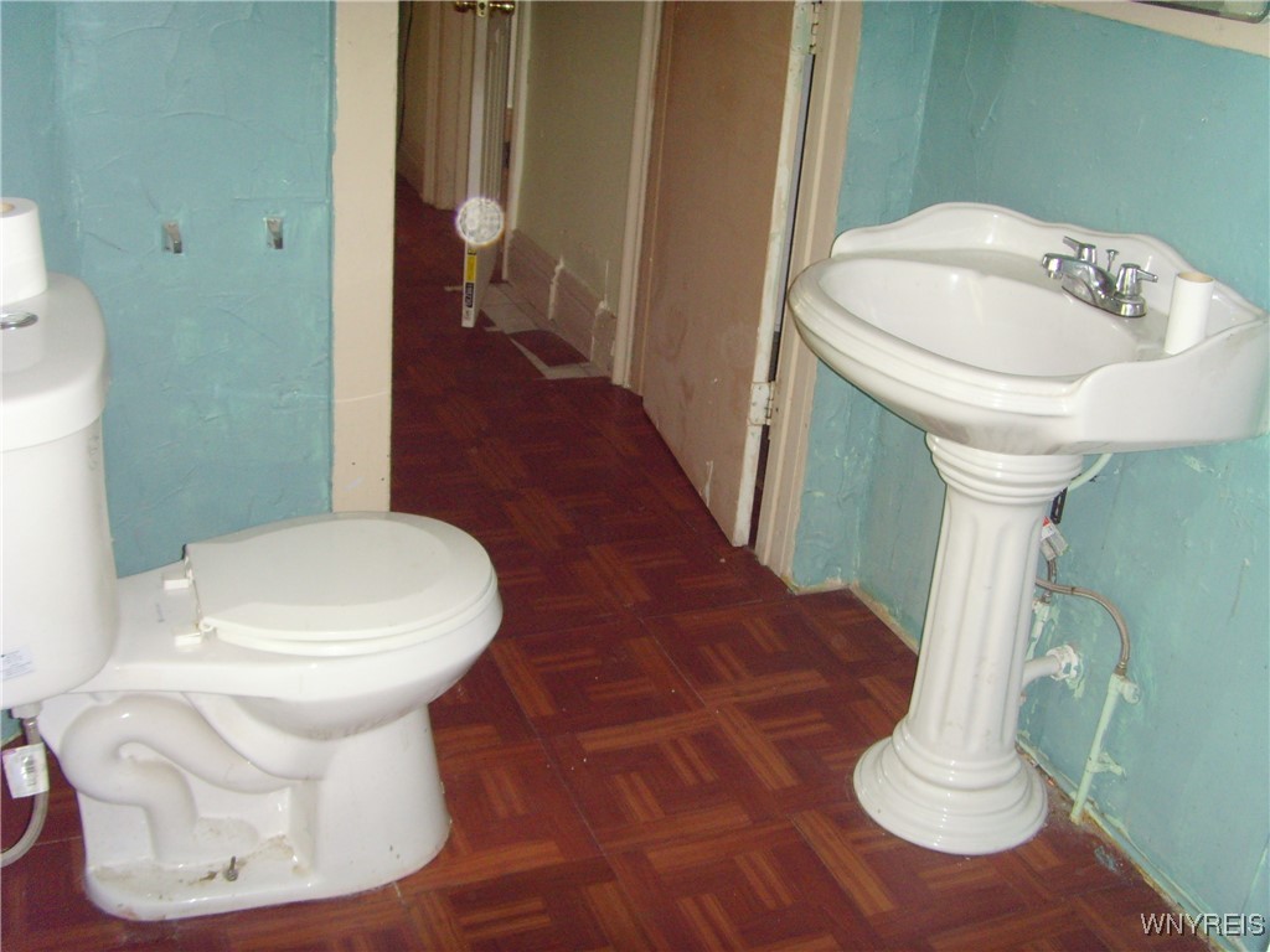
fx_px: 1431
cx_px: 635
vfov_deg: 36.8
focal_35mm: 39
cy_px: 476
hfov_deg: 47.9
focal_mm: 6.6
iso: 200
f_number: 3.5
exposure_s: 1/45
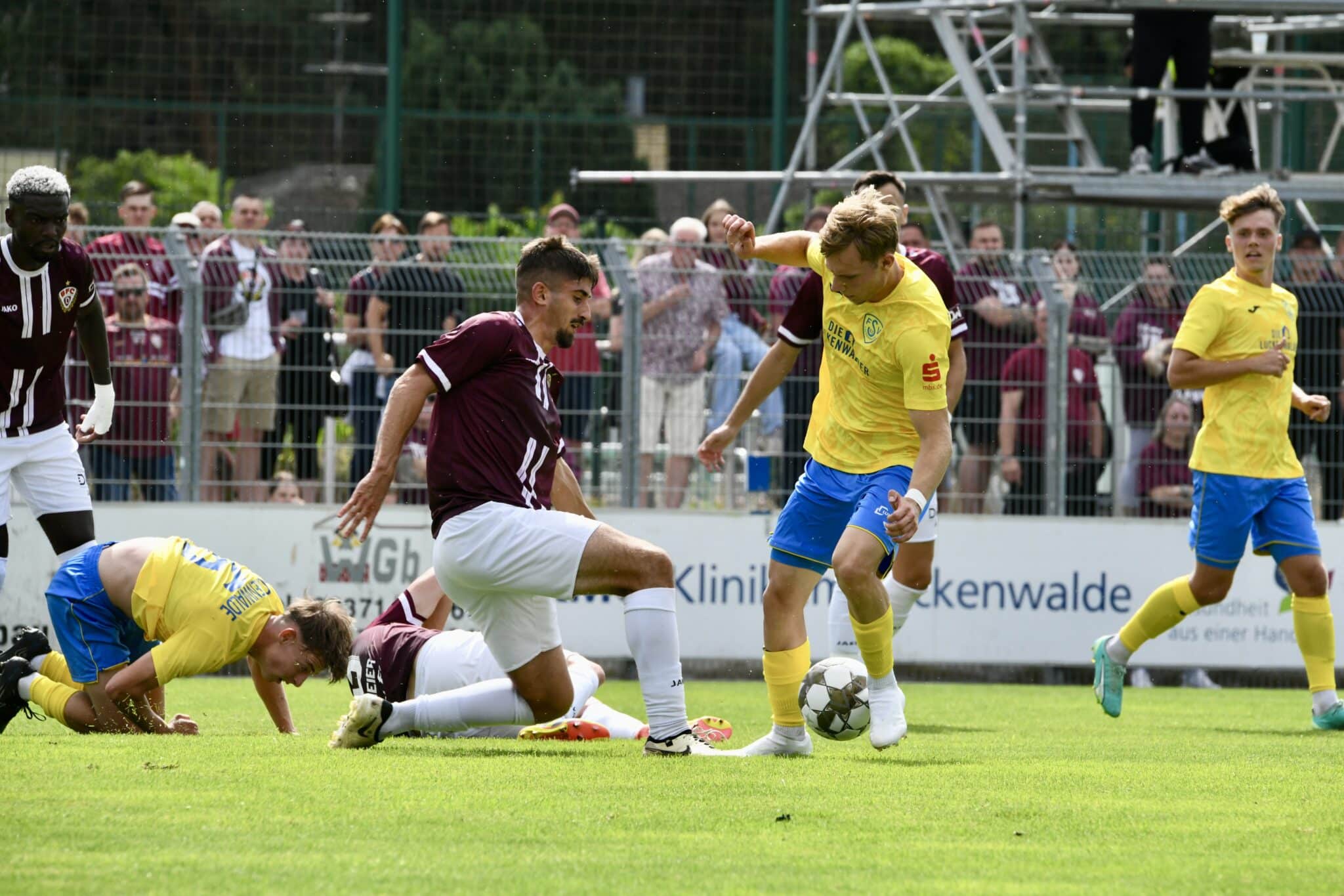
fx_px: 14931
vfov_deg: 3.4
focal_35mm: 400
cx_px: 672
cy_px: 448
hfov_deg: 5.2
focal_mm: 400
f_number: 13
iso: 2000
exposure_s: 1/1600
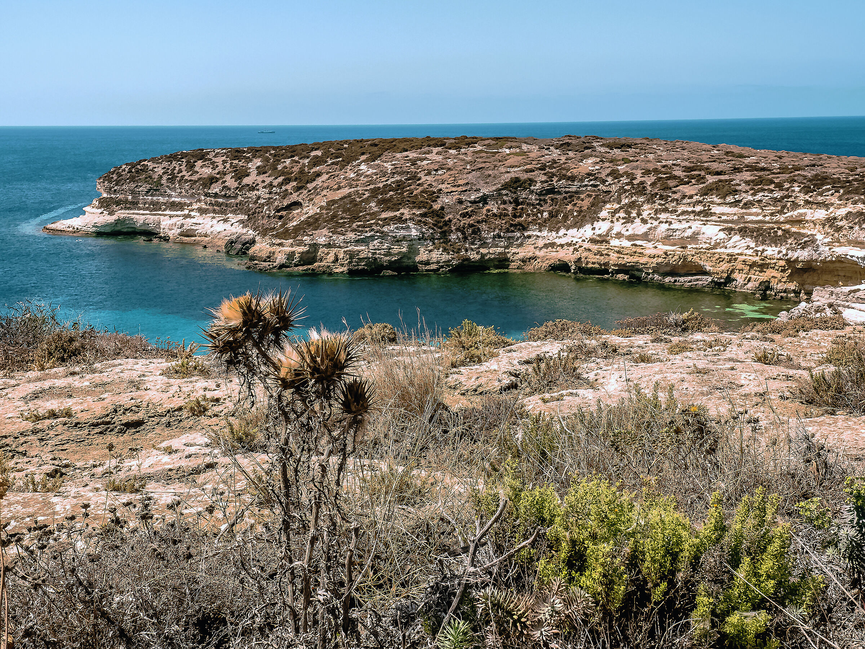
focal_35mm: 42
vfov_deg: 34.3
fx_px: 1050
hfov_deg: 44.8
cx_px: 432
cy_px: 324
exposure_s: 1/500
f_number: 8
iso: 200
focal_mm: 21
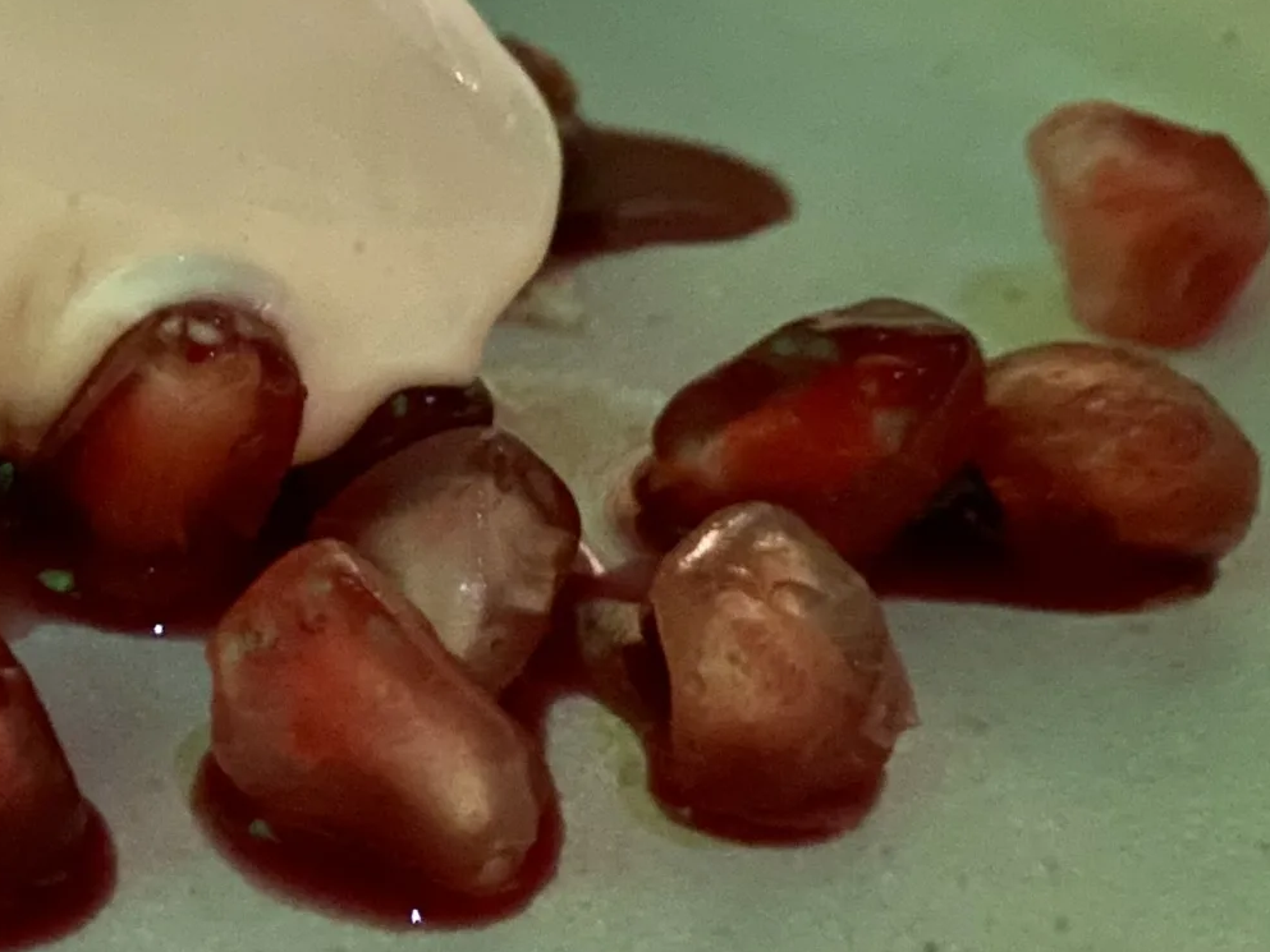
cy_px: 249
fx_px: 2458
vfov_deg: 21.8
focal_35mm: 67
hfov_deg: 27.0
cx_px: -65
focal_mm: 4.25
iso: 500
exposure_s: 1/8
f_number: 1.8
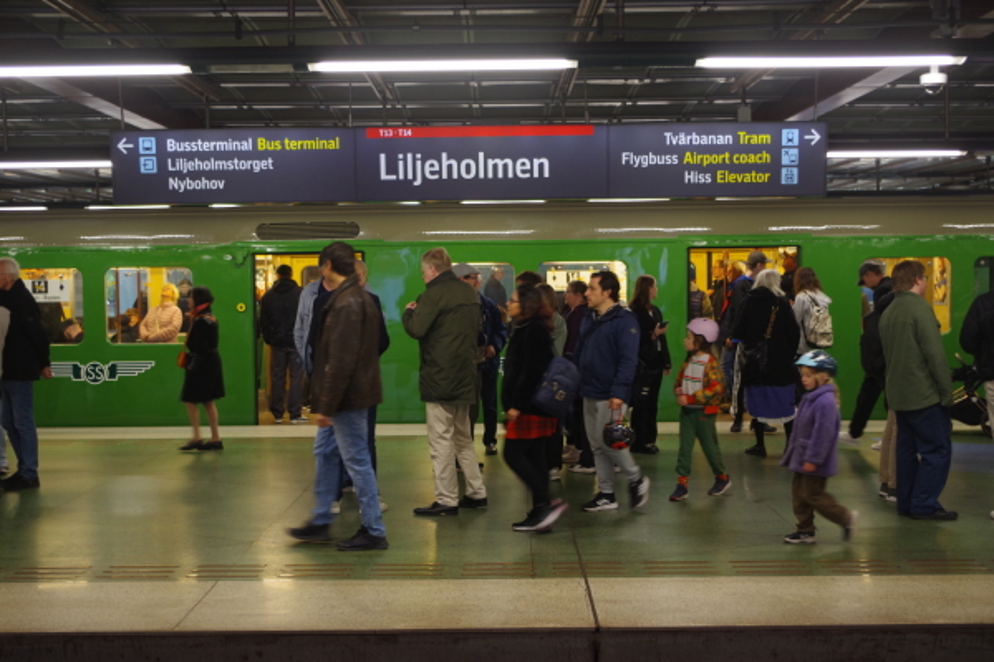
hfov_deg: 40.3
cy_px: 331
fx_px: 1353
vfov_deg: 27.5
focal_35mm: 49
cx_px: 497
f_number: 4
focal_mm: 32.5
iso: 800
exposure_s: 1/50
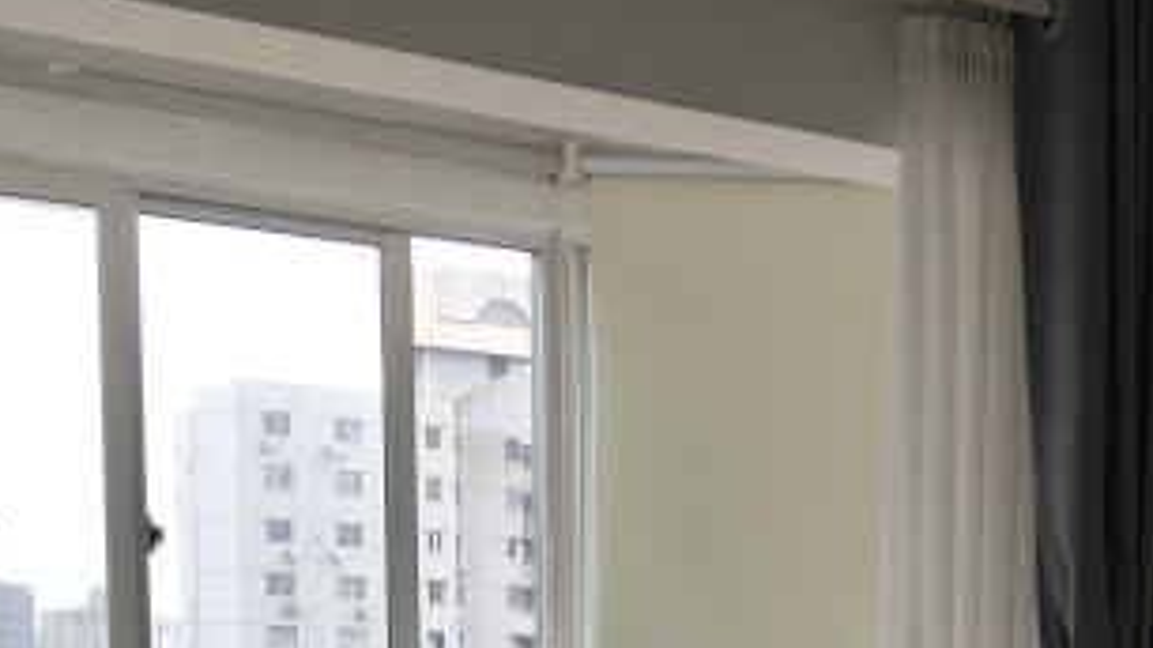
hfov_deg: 25.3
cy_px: 912
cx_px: 1436
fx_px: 2262
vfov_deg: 15.3
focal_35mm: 74
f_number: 1.79
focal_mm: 4.27
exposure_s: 1/483
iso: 50
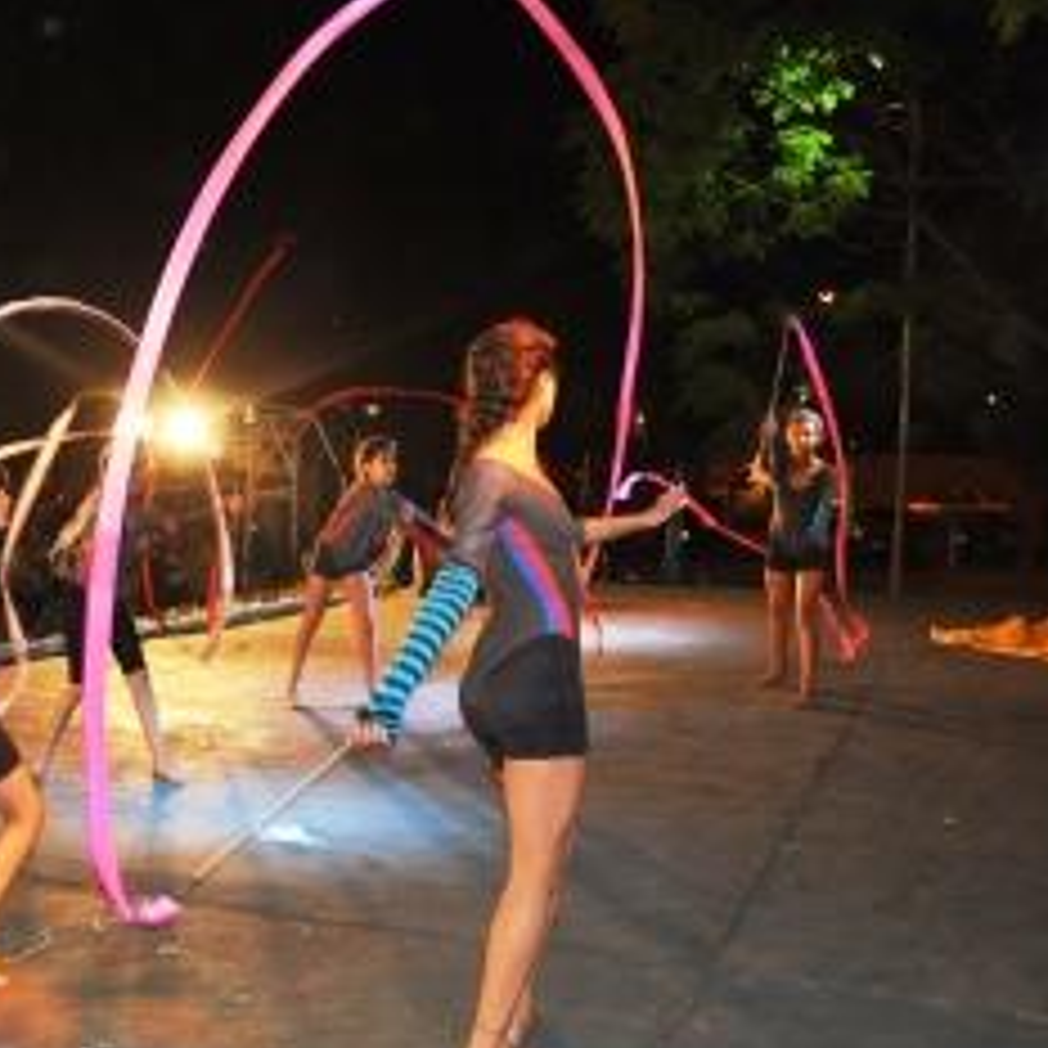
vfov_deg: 38.3
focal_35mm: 44
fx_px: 1507
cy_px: 589
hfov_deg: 37.1
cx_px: 225
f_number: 3.5
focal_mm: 18
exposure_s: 1/80
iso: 800
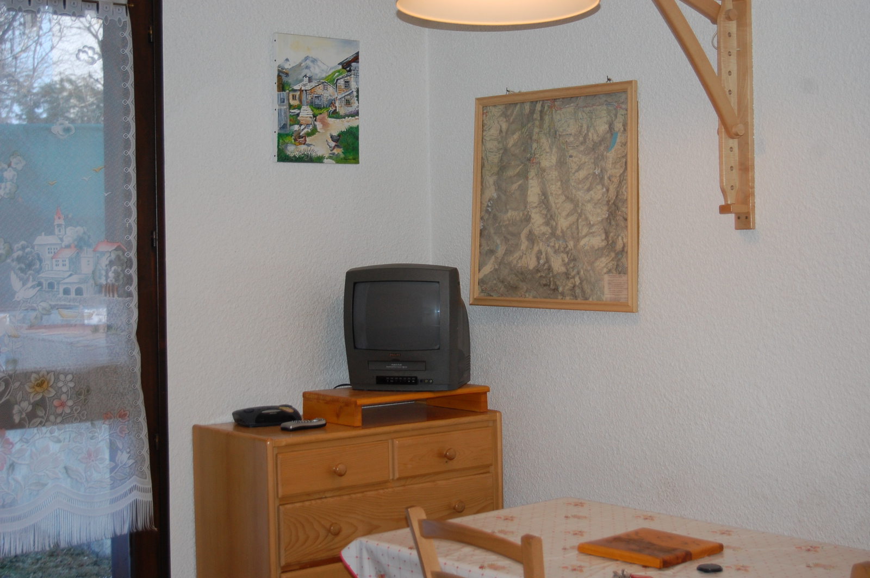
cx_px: 435
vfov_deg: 23.7
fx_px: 1376
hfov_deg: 35.1
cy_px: 289
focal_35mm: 57
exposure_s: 1/60
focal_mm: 38
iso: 400
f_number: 5
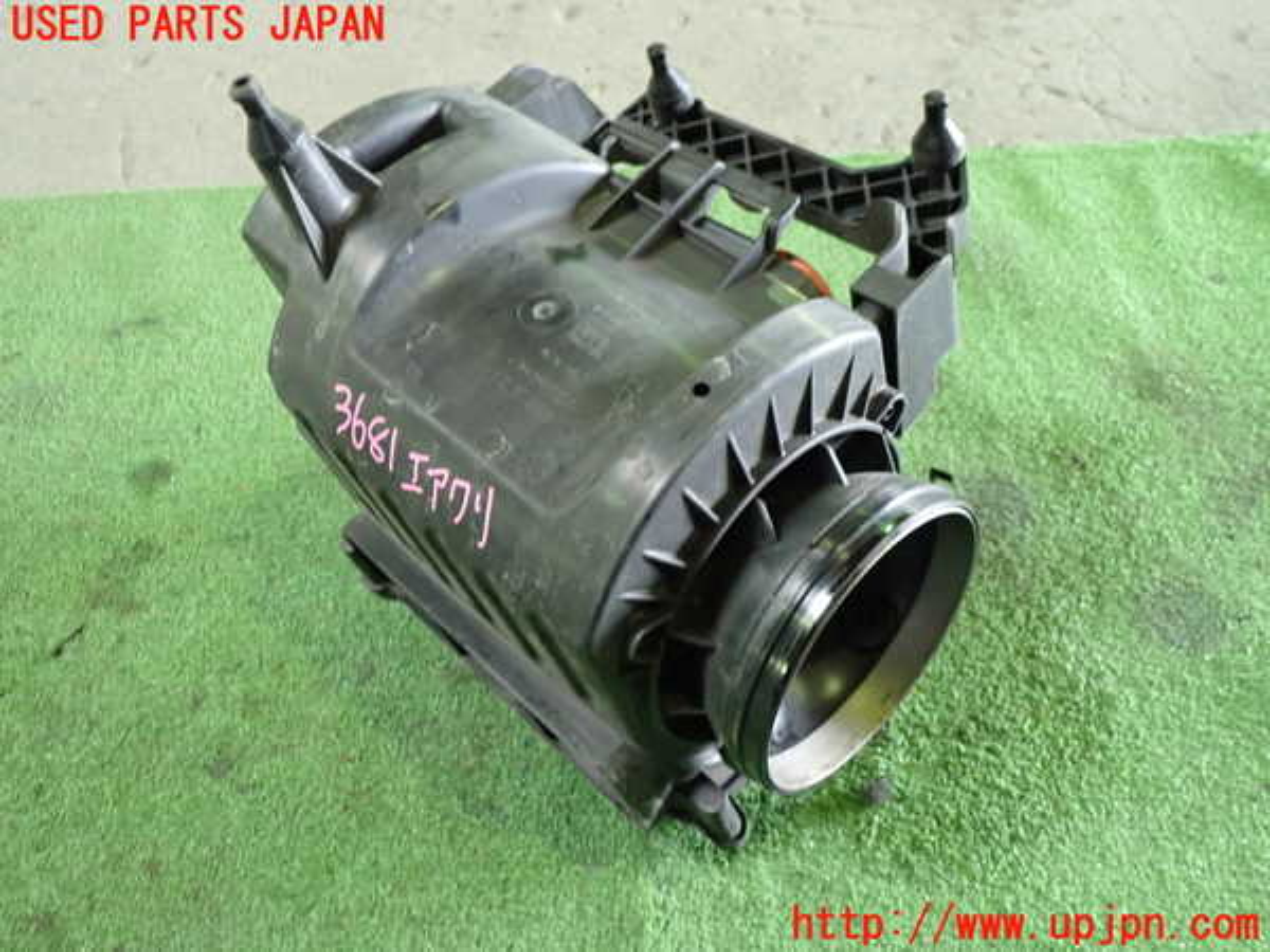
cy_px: 476
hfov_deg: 60.0
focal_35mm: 30
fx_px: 1101
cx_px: 635
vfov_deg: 46.8
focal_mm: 5.4
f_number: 2.3
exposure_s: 1/30
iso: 640
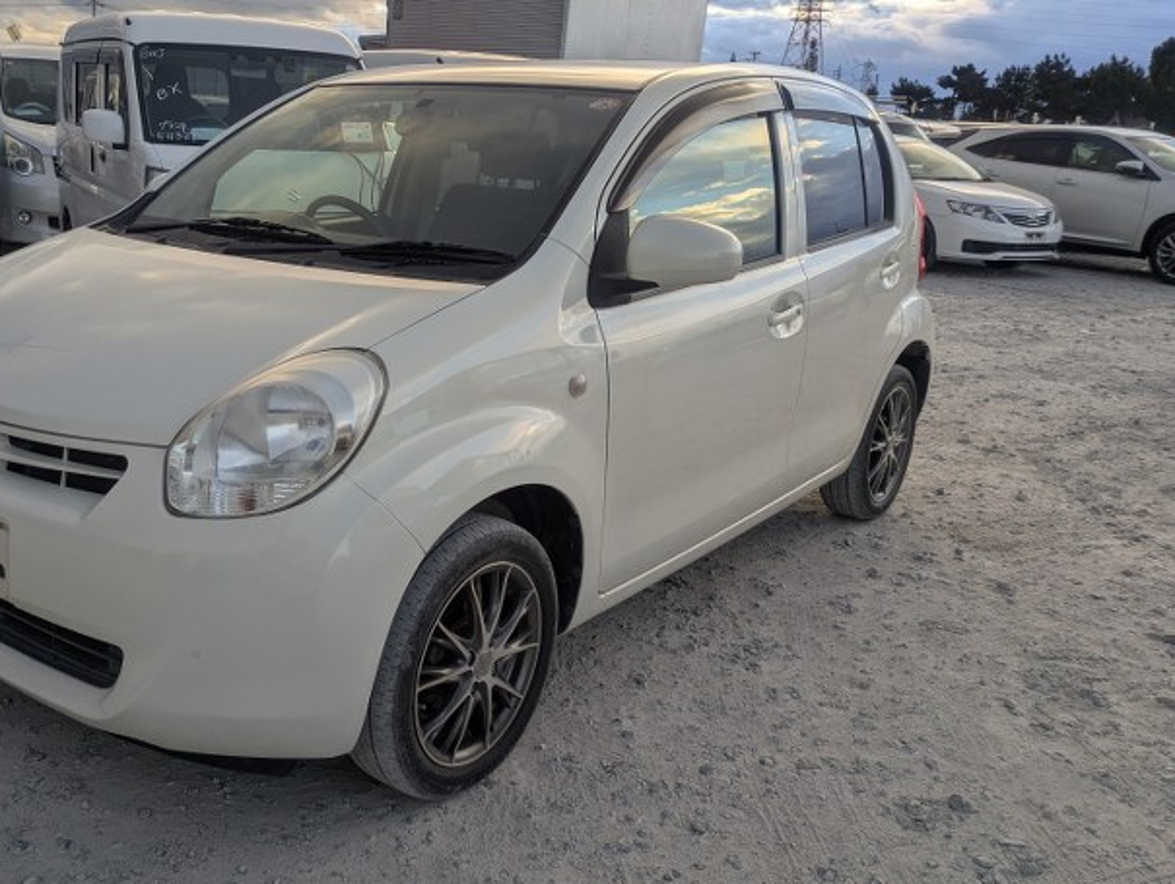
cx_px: 415
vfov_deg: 43.0
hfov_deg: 54.4
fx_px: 1121
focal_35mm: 33
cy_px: 396
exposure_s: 1/450
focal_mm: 5.43
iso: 43
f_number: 1.89
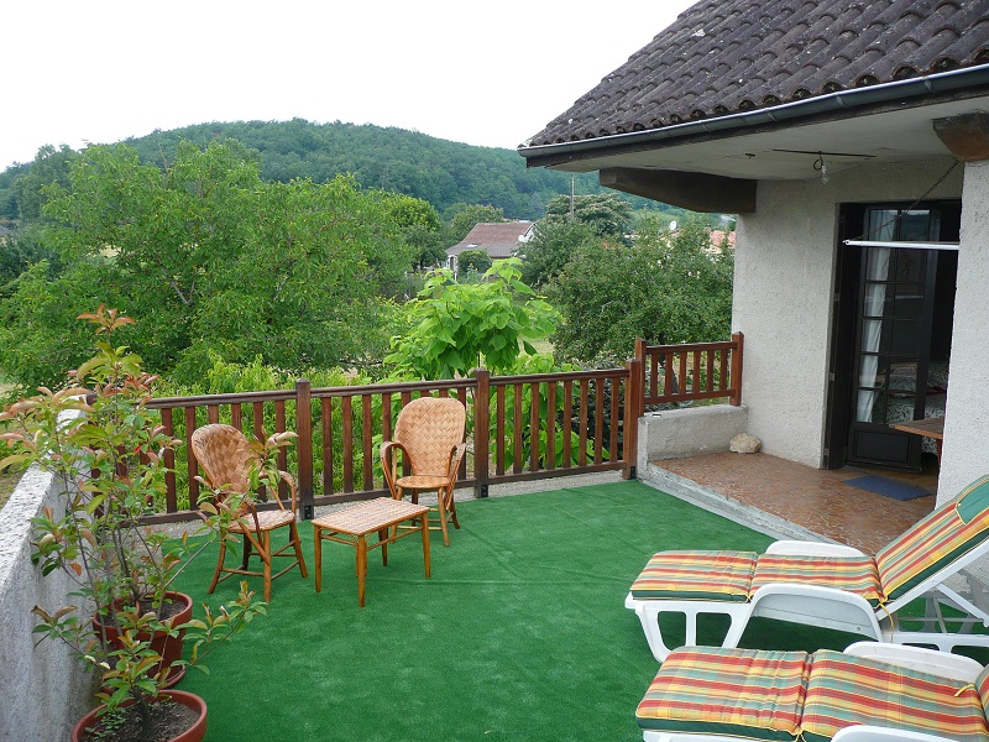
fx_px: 800
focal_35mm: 28
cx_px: 494
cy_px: 371
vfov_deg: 49.7
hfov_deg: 63.4
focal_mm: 4.6
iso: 100
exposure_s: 1/200
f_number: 3.3
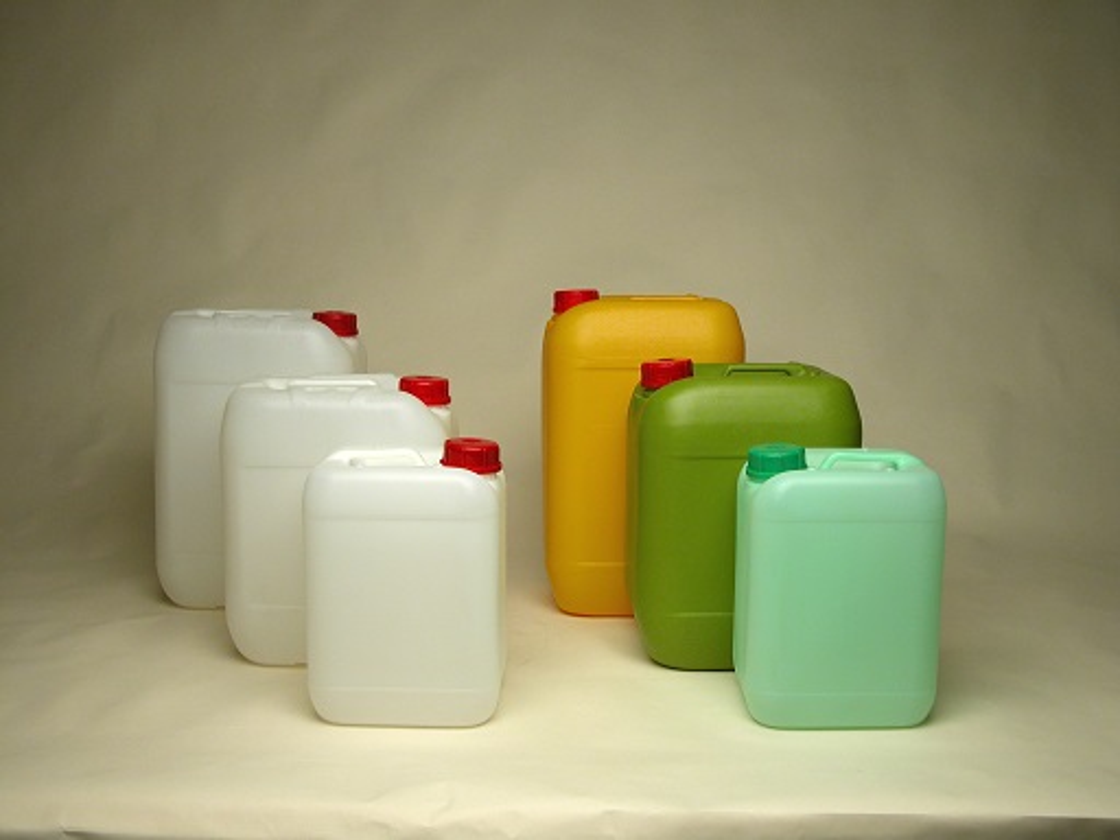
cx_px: 560
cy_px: 420
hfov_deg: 44.8
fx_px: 1359
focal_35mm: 42
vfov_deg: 34.3
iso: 100
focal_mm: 10.7
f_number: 2.9
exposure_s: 1/30.3
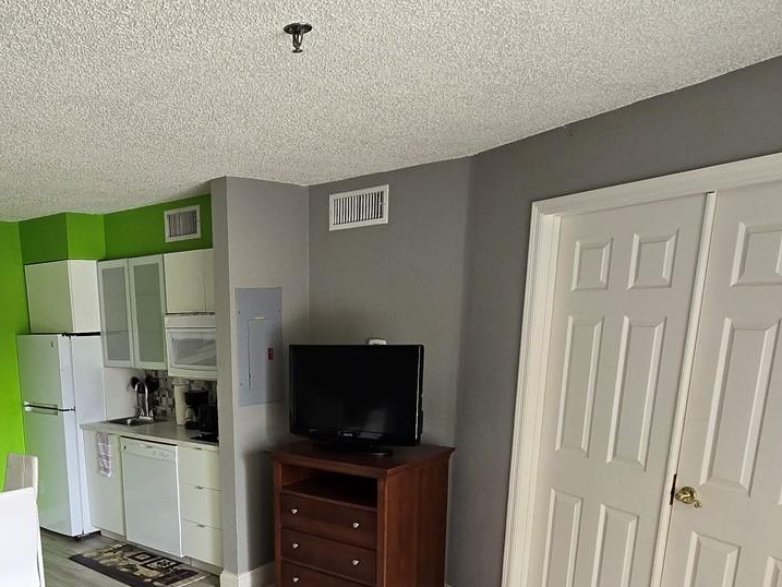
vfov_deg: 44.5
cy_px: 512
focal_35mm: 29
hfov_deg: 59.0
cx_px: 214
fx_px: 655
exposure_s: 1/60
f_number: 2.2
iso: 160
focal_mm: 2.2
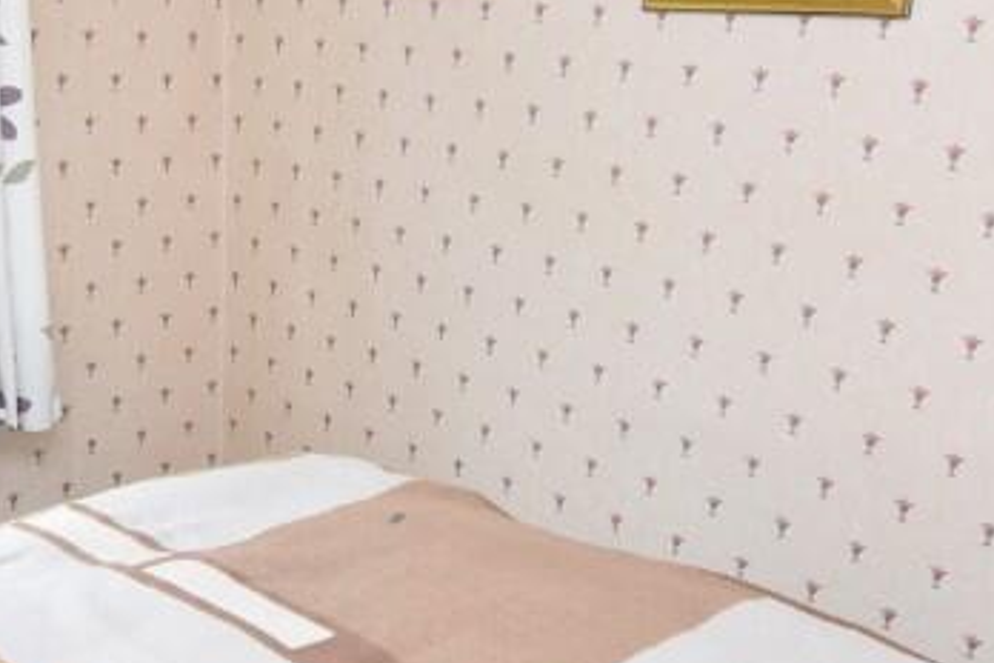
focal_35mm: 53
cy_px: 403
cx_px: 291
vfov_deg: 25.5
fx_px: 1463
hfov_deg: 36.9
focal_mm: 12
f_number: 4.5
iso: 400
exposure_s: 1/80
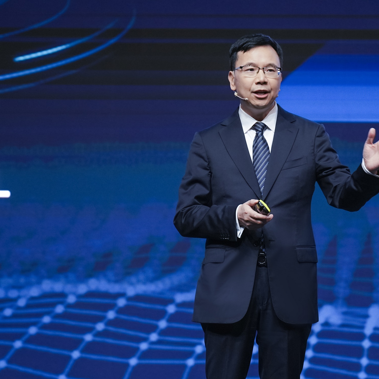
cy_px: 189
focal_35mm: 345
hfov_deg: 5.1
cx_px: 275
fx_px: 4274
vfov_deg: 5.1
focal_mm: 180
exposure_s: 1/125
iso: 1600
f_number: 2.8
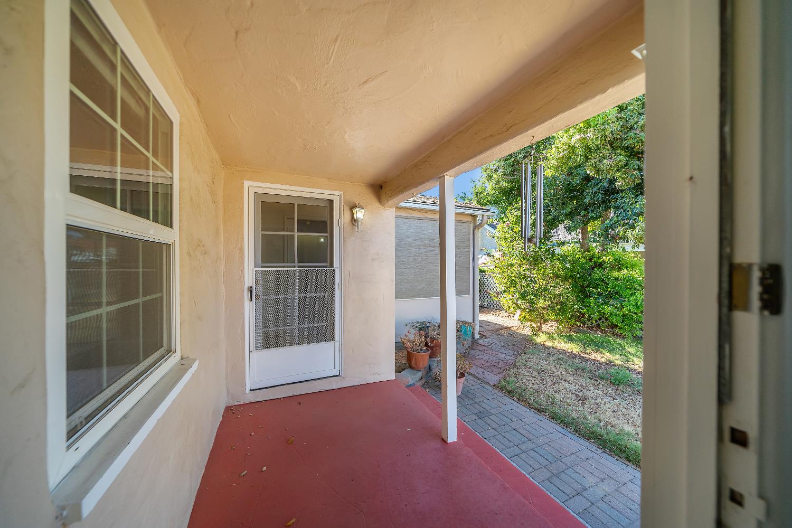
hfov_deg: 112.6
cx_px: 396
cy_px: 264
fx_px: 264
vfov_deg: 90.0
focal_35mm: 12
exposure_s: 1/160
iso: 200
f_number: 4
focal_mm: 12
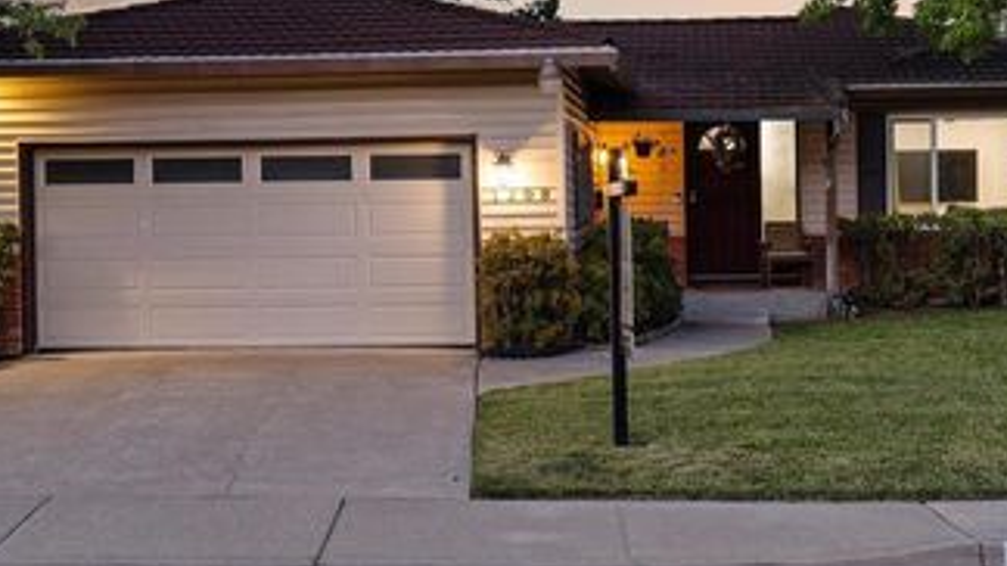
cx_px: 612
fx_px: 1682
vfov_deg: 19.0
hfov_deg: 33.2
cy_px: 157
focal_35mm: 63
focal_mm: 39
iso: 125
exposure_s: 1.3
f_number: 9
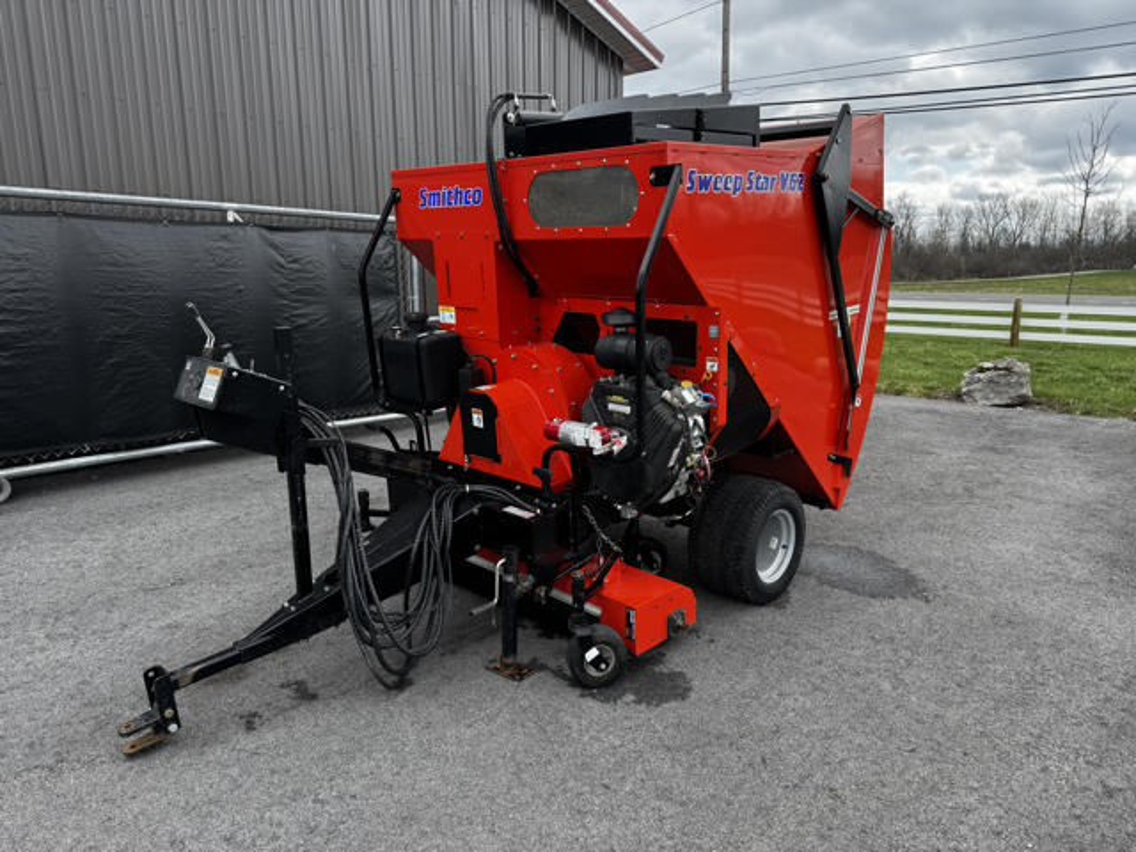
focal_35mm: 24
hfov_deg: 71.6
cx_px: 568
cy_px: 426
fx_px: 788
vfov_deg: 56.8
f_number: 1.78
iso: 80
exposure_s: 1/995
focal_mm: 6.76
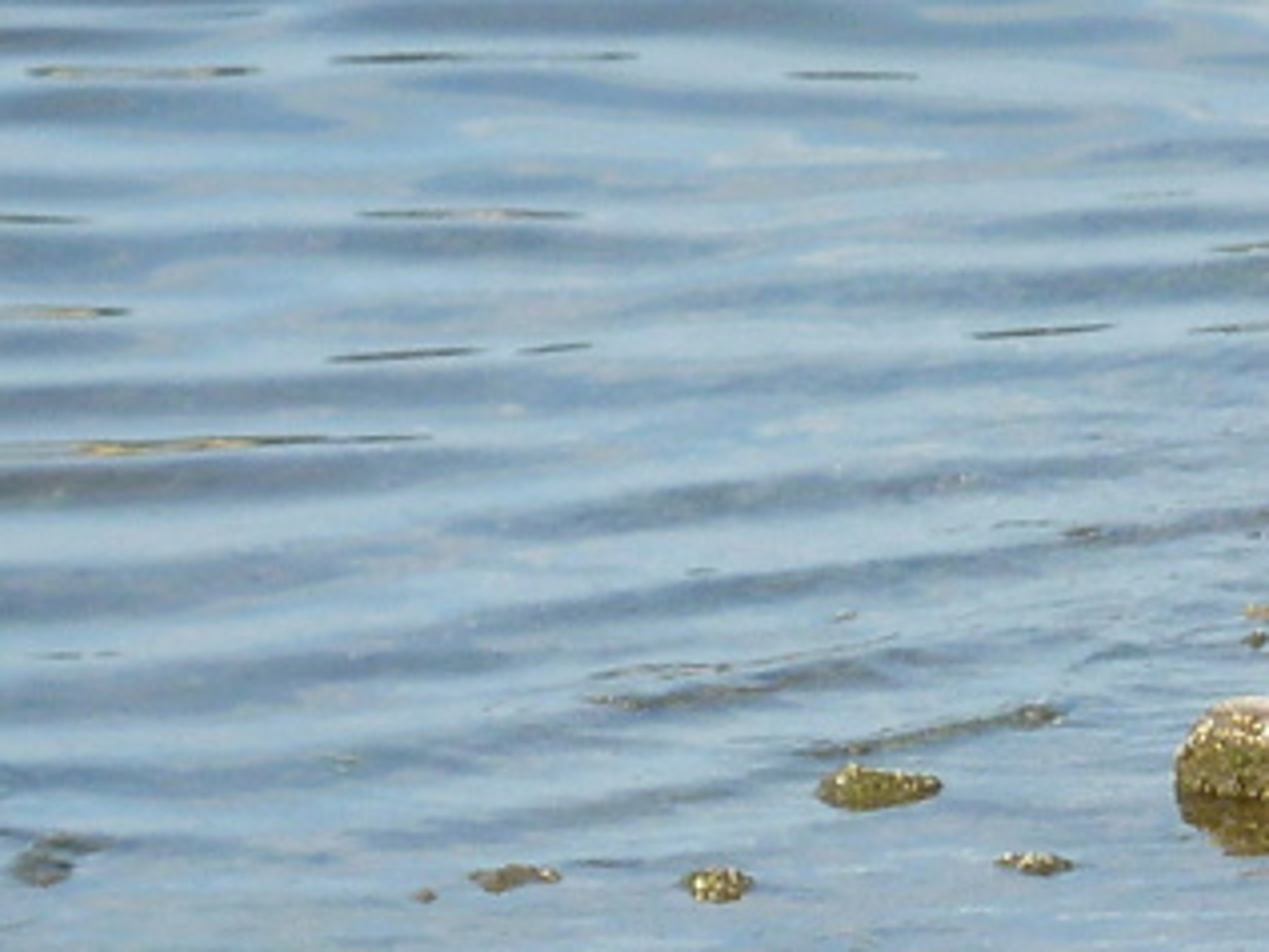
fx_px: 37003
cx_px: 1437
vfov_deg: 1.5
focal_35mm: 1009
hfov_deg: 2.0
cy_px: 1268
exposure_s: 1/125
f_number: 5.9
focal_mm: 36
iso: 100
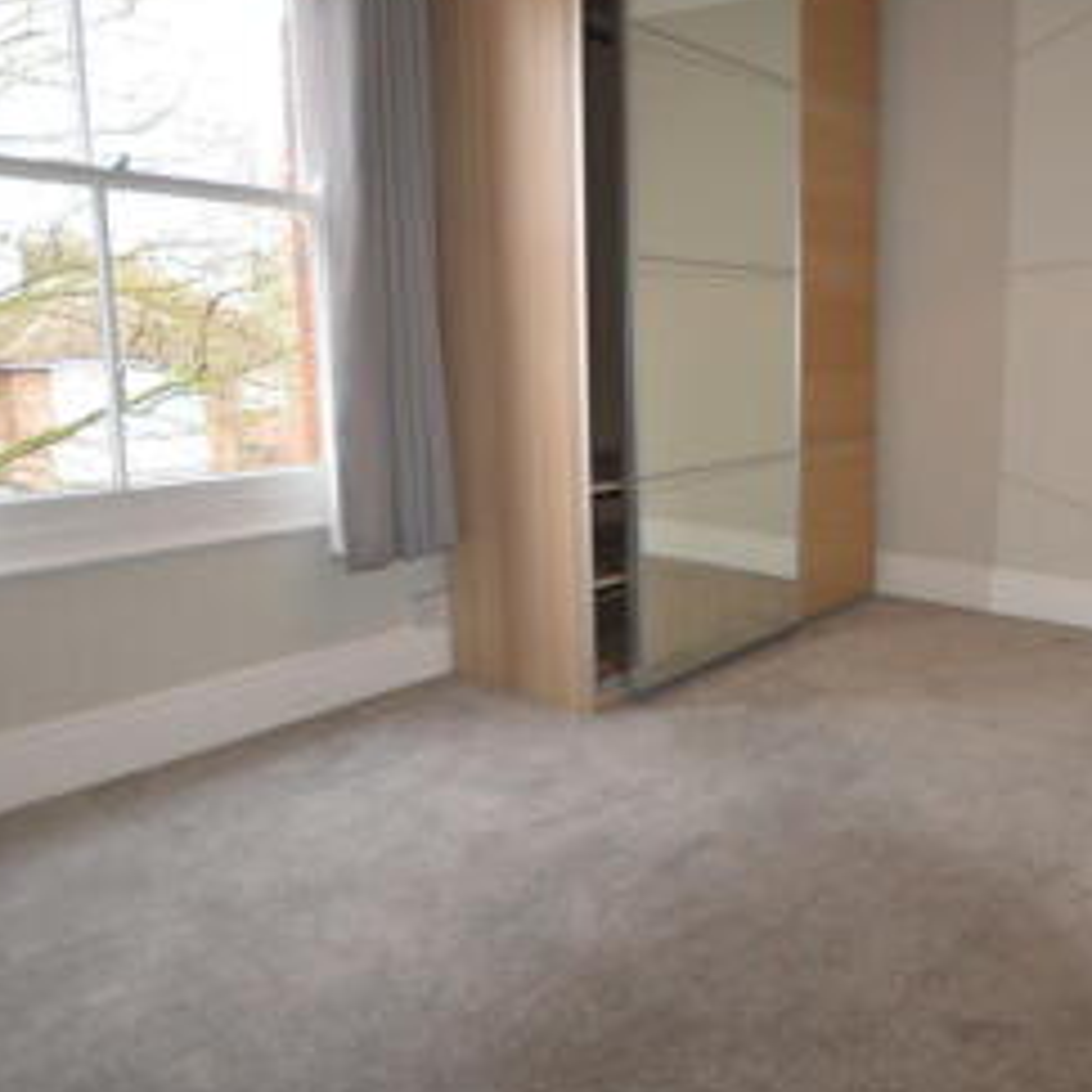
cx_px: 809
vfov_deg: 62.6
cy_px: 465
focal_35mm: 25
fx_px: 892
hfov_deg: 59.8
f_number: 4
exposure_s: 1/125
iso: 400
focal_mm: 10
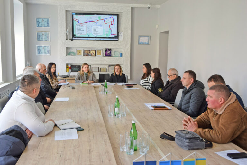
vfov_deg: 34.2
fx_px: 268
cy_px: 82
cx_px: 124
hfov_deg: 49.6
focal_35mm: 39
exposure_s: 1/60
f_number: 4
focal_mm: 26
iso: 450
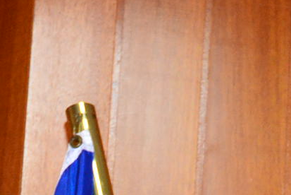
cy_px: 617
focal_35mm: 233
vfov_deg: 5.5
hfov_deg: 8.7
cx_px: 406
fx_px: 1885
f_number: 5.6
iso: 1600
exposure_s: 1/125
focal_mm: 32
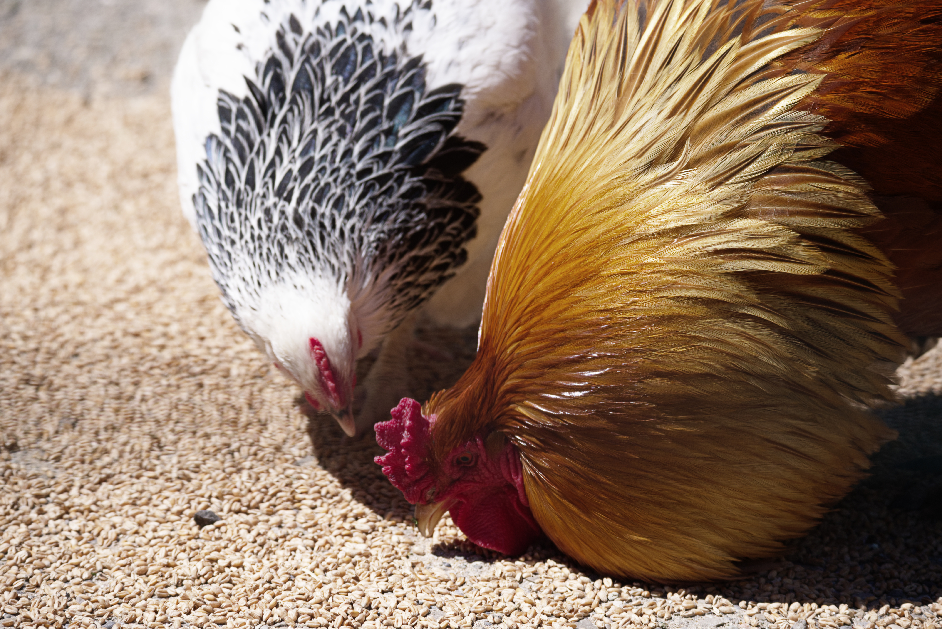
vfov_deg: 9.2
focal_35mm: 150
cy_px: 314
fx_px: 3927
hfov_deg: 13.7
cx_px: 471
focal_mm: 100
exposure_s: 1/2000
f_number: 4.5
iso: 400
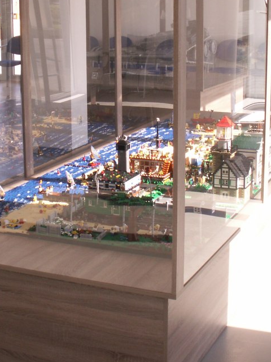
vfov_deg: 27.6
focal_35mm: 70
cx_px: 111
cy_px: 119
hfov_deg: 21.0
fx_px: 731
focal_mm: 5.86
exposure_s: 1/50
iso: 50
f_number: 6.3
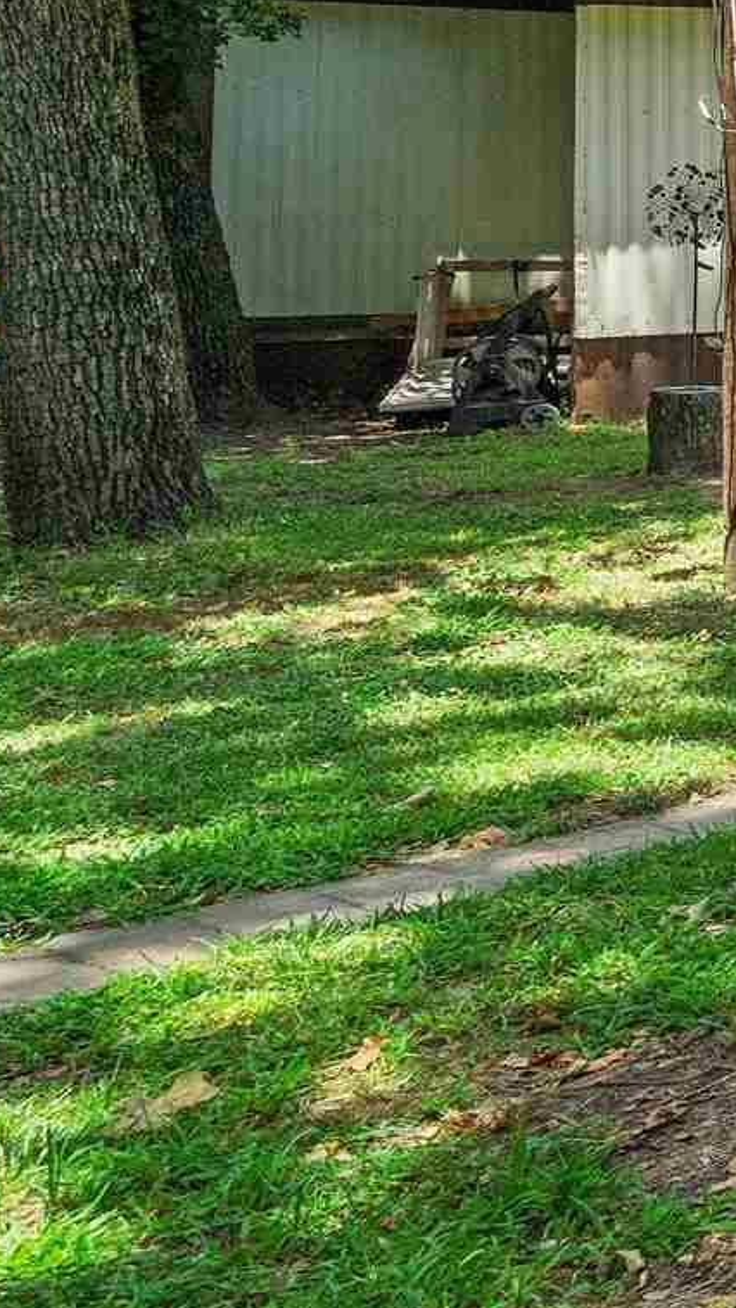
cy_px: 243
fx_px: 1769
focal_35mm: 51
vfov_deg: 38.9
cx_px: 2357
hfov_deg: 10.6
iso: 500
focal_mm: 12
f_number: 9
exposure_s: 1/250
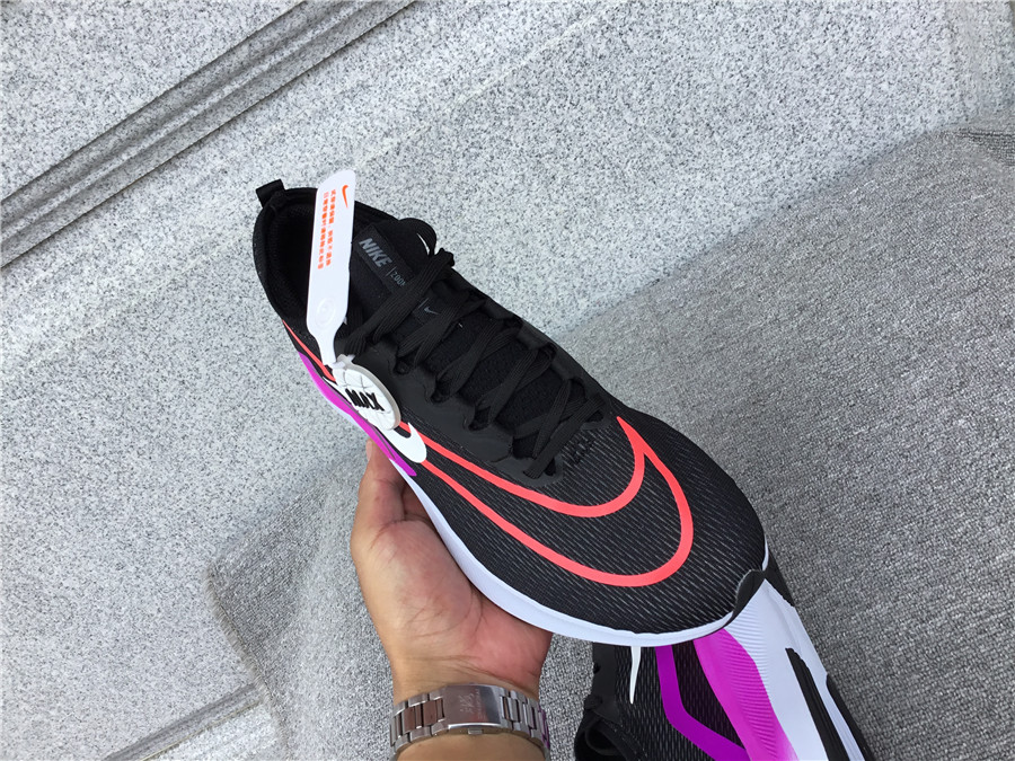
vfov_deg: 45.4
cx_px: 508
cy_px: 380
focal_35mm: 31
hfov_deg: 58.4
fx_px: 909
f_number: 2.4
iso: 25
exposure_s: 1/328
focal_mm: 3.3
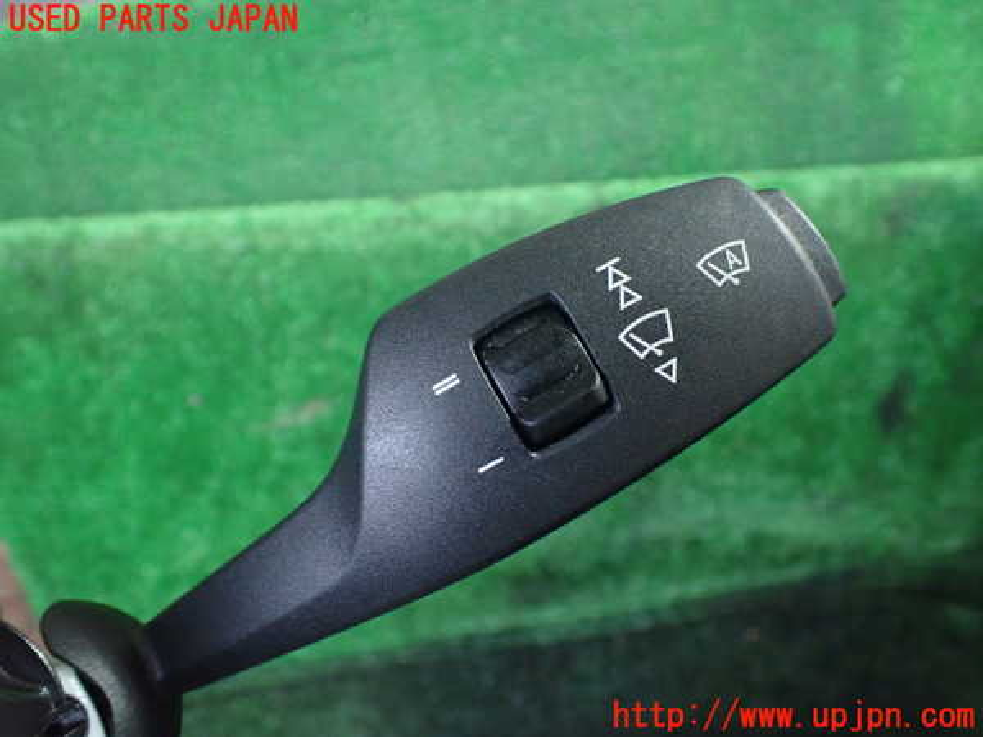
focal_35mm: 30
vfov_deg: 46.8
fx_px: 852
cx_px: 492
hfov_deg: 60.0
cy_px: 368
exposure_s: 1/30
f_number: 2.3
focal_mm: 5.4
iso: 1000
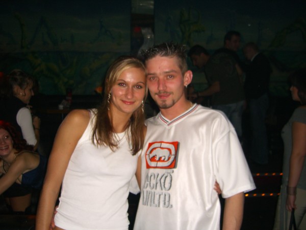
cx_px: 153
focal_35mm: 38
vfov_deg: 37.7
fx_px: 336
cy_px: 115
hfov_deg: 49.0
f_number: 2.8
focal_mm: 7.9
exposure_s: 1/60
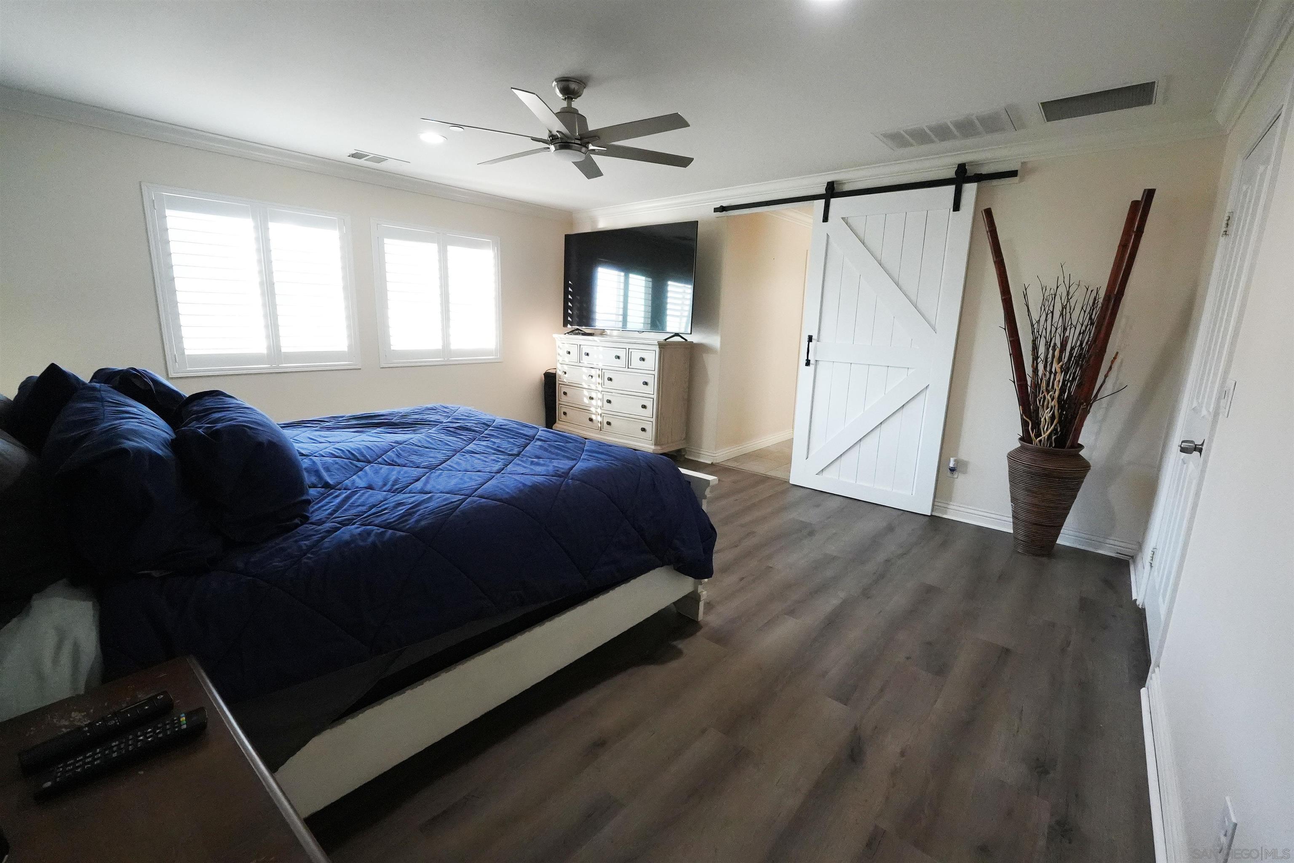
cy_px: 432
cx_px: 647
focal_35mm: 15
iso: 5000
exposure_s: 1/160
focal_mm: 10
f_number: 7.1
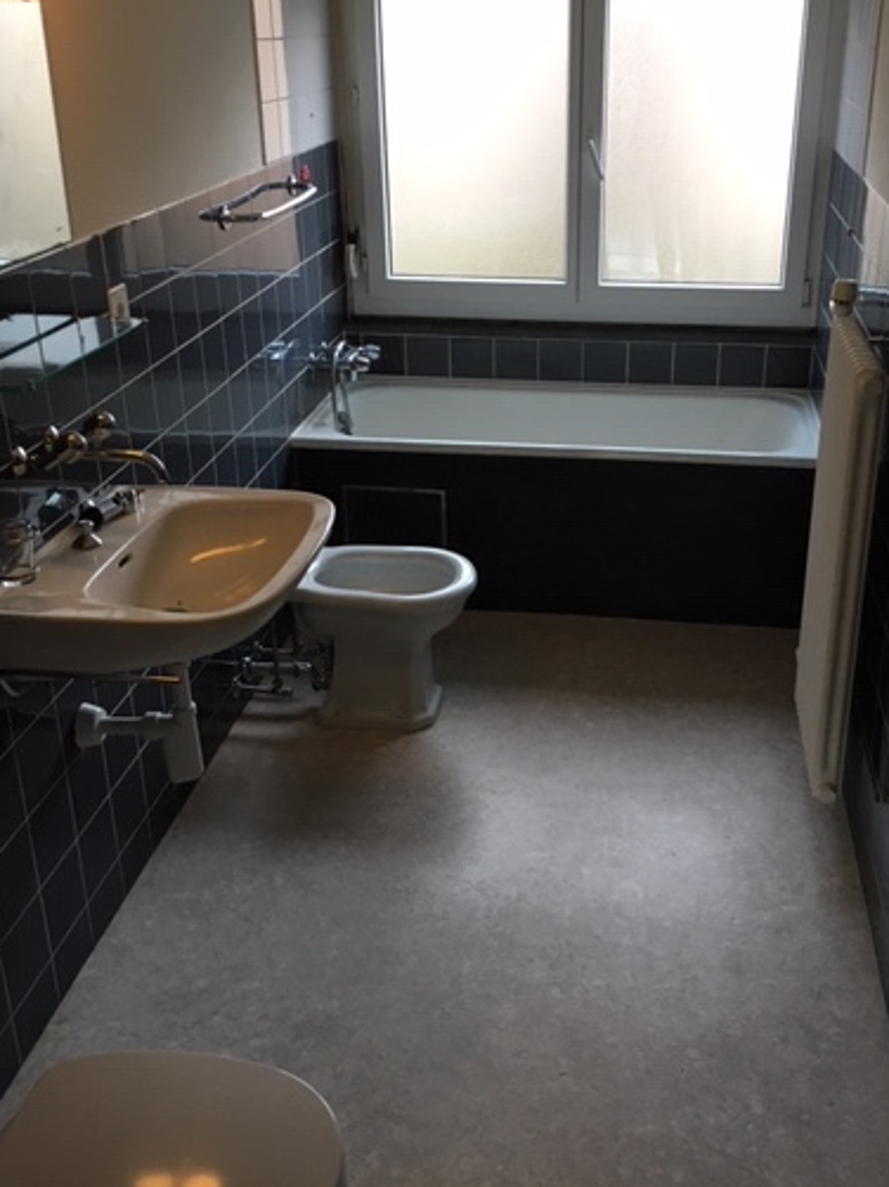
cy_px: 570
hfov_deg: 38.5
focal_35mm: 37
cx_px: 537
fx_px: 1268
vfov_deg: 50.1
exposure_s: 1/33
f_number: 2.2
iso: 100
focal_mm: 4.15
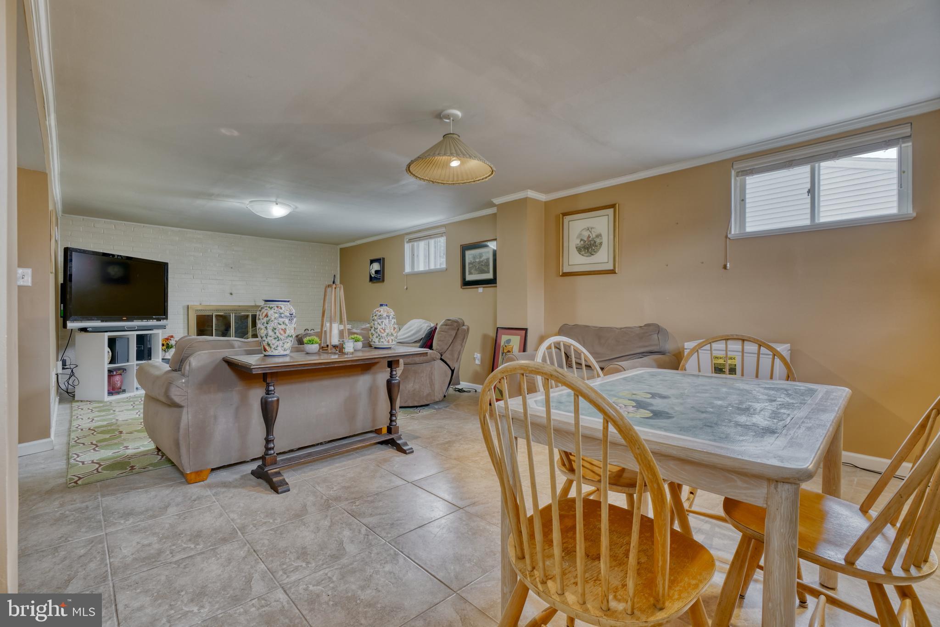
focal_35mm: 16
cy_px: 314
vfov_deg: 73.8
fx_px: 418
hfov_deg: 96.7
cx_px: 470
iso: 640
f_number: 7.1
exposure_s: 1/200
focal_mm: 16
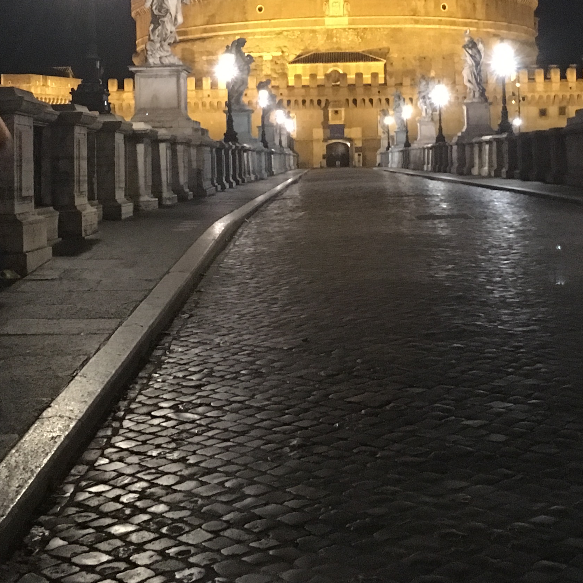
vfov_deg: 27.0
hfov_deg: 27.7
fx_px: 1181
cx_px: 322
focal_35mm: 62
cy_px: 96
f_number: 2.2
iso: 400
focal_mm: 4.15
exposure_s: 1/17
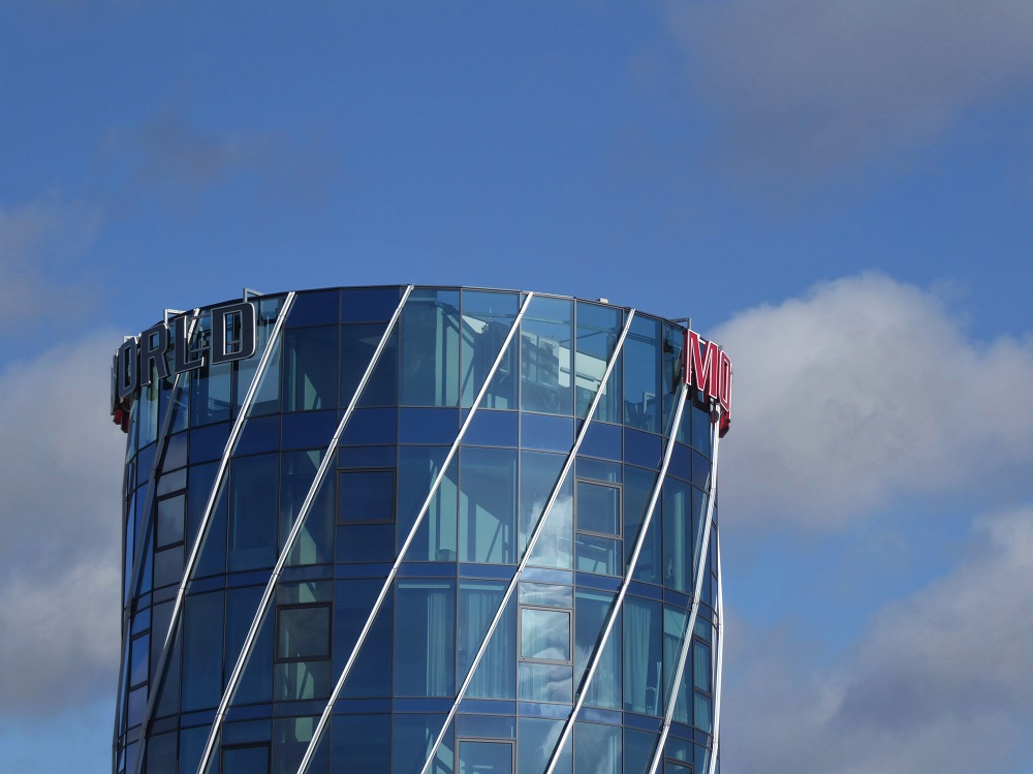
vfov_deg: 11.0
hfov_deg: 14.6
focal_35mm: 135
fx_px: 4027
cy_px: 387
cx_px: 516
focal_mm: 24.2
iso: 80
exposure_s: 1/640
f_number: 5.3
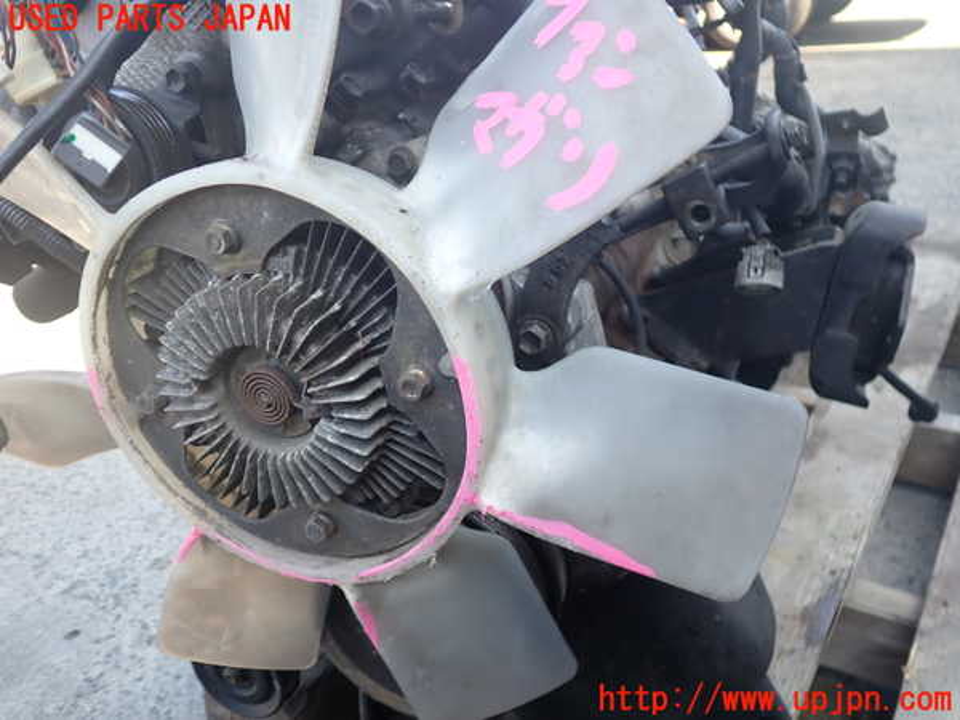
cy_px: 360
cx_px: 480
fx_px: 832
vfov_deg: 46.8
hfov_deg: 60.0
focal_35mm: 30
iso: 100
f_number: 2.3
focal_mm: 5.4
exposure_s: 1/160
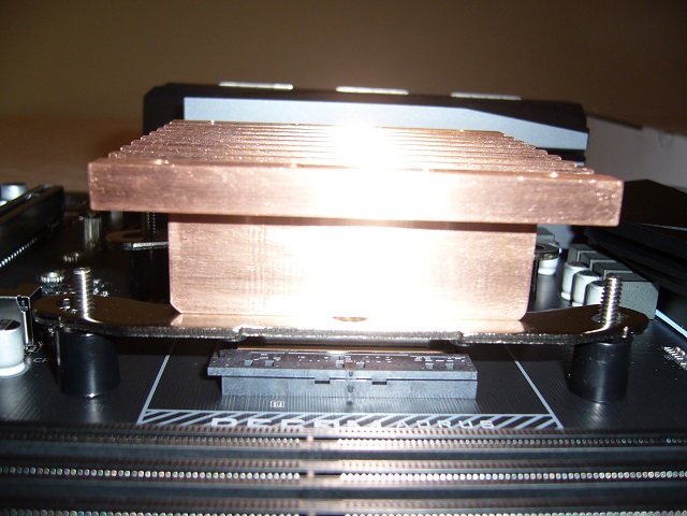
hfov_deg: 52.6
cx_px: 344
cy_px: 258
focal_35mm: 35
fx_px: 695
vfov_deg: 40.7
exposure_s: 1/30
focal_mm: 5.8
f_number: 2.8
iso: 80
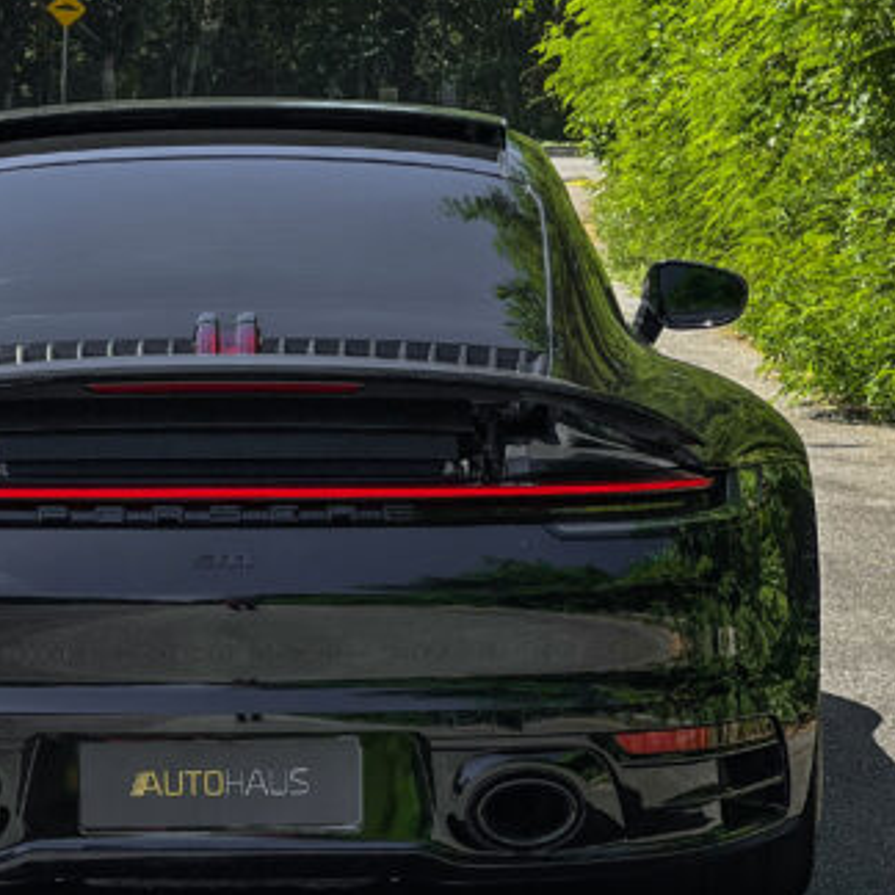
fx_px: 4300
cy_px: 506
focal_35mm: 147
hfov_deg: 11.9
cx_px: 228
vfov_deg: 11.9
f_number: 2.8
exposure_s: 1/494
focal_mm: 9
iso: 32
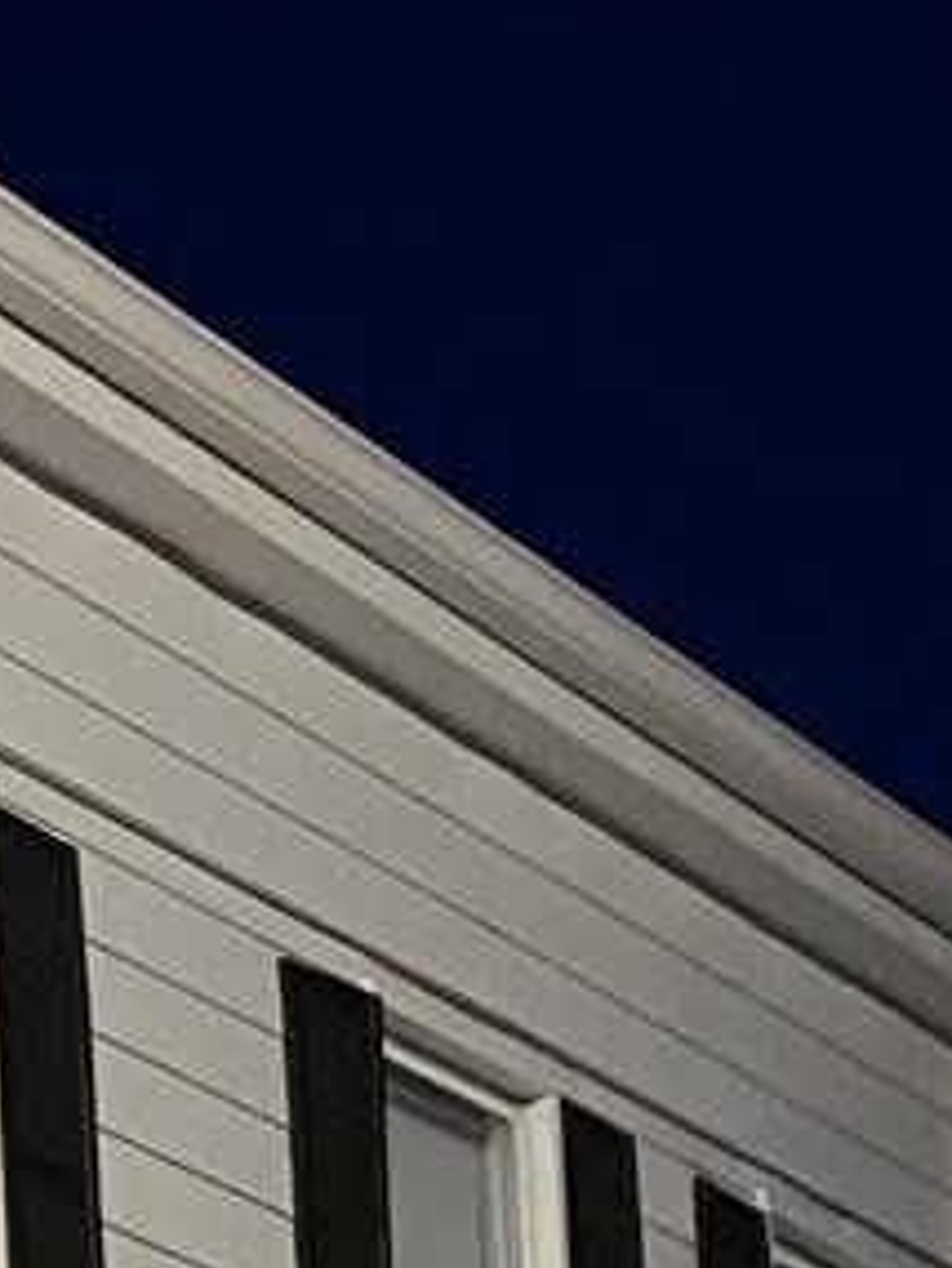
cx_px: -561
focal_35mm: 151
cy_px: 2736
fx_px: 5533
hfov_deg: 9.5
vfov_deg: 11.5
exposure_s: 1/40
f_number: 1.8
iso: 250
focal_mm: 3.99
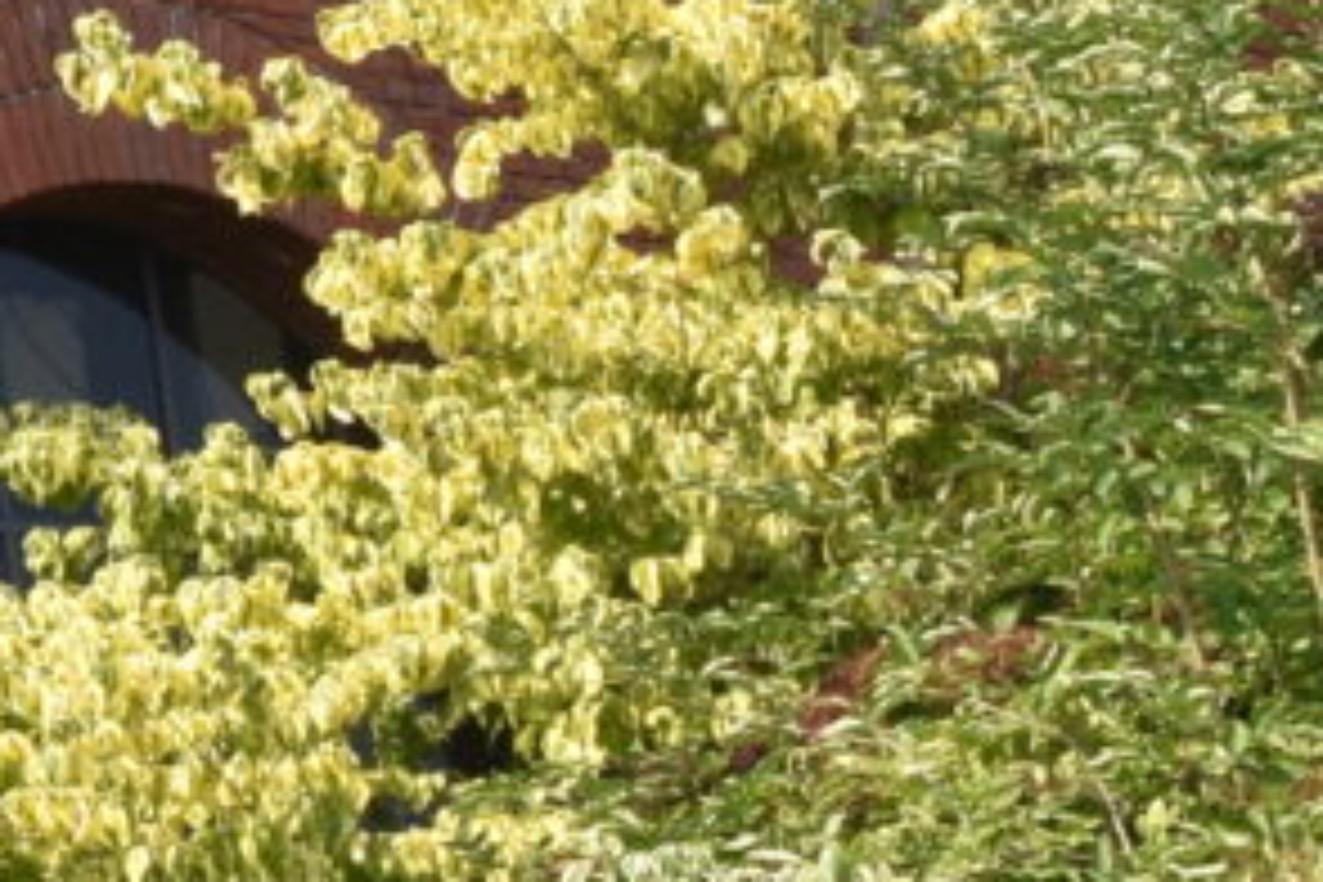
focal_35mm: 230
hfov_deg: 7.8
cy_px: 70
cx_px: -2565
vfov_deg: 6.0
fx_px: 8452
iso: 320
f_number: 9
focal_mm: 22
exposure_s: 1/320
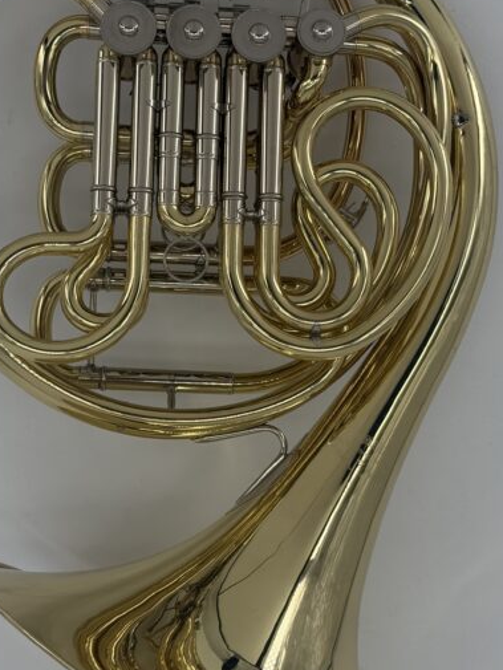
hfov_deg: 19.4
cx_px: 211
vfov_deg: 25.6
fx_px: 1472
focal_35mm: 76
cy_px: 362
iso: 100
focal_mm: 6.76
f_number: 1.78
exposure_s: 1/2667
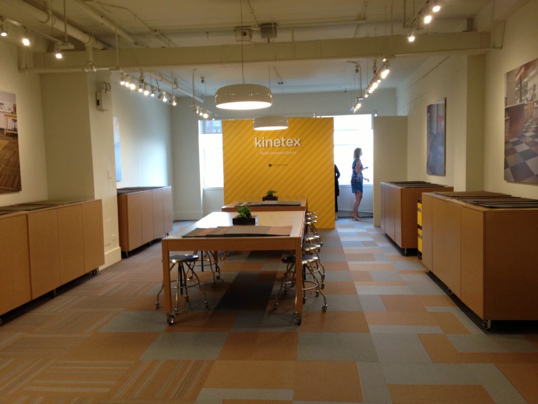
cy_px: 202
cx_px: 269
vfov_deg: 42.9
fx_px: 513
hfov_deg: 55.4
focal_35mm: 33
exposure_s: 1/20
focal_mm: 4.13
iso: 100
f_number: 2.4
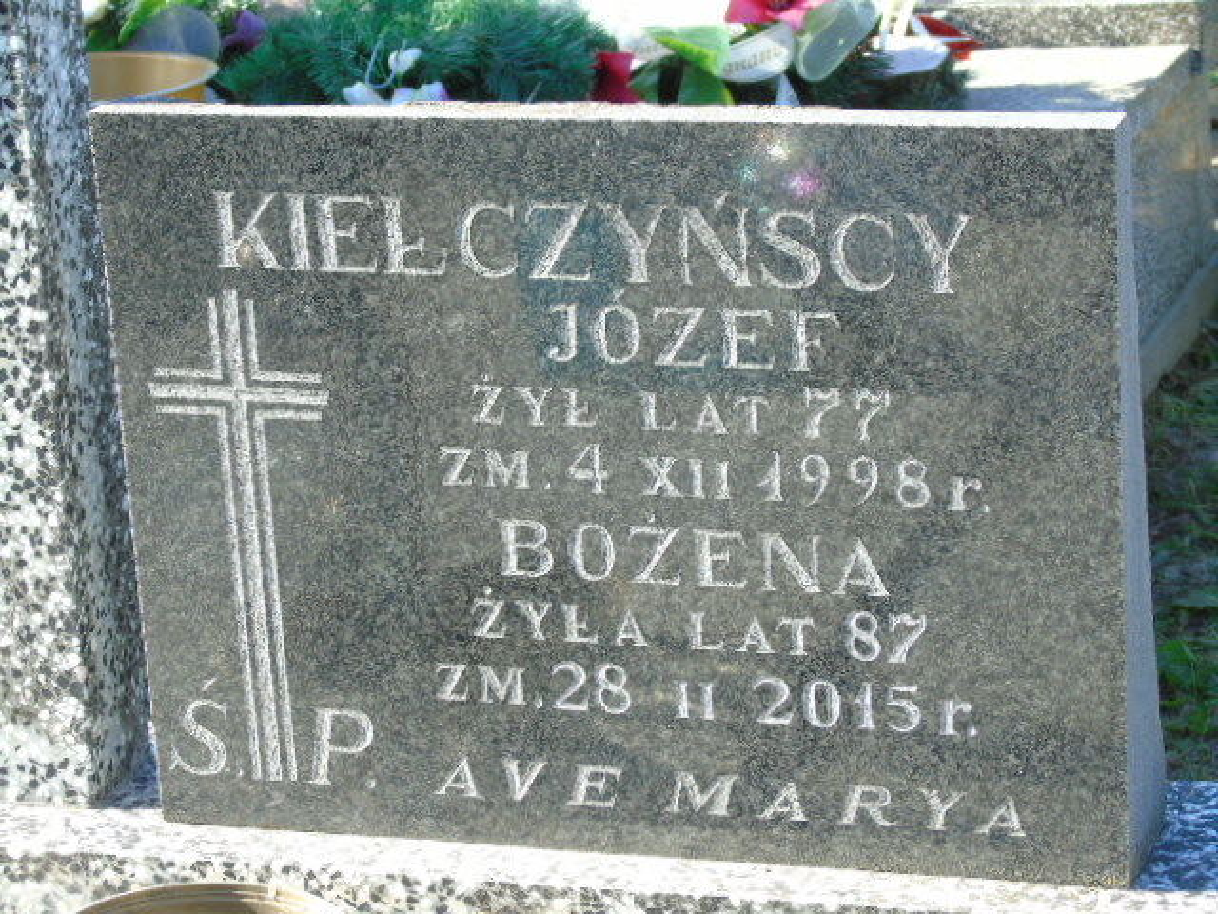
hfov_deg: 15.9
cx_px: 609
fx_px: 4363
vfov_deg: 12.0
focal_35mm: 124
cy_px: 457
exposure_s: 1/80
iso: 80
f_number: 4.6
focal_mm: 22
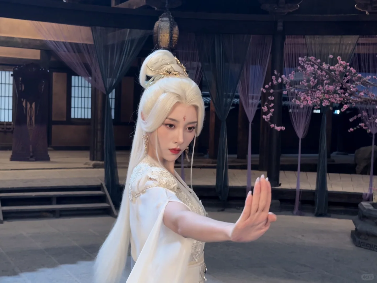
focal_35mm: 48
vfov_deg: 30.3
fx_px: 523
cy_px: 142
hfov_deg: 39.7
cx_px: 188
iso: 200
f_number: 1.78
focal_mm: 6.76
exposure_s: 1/33
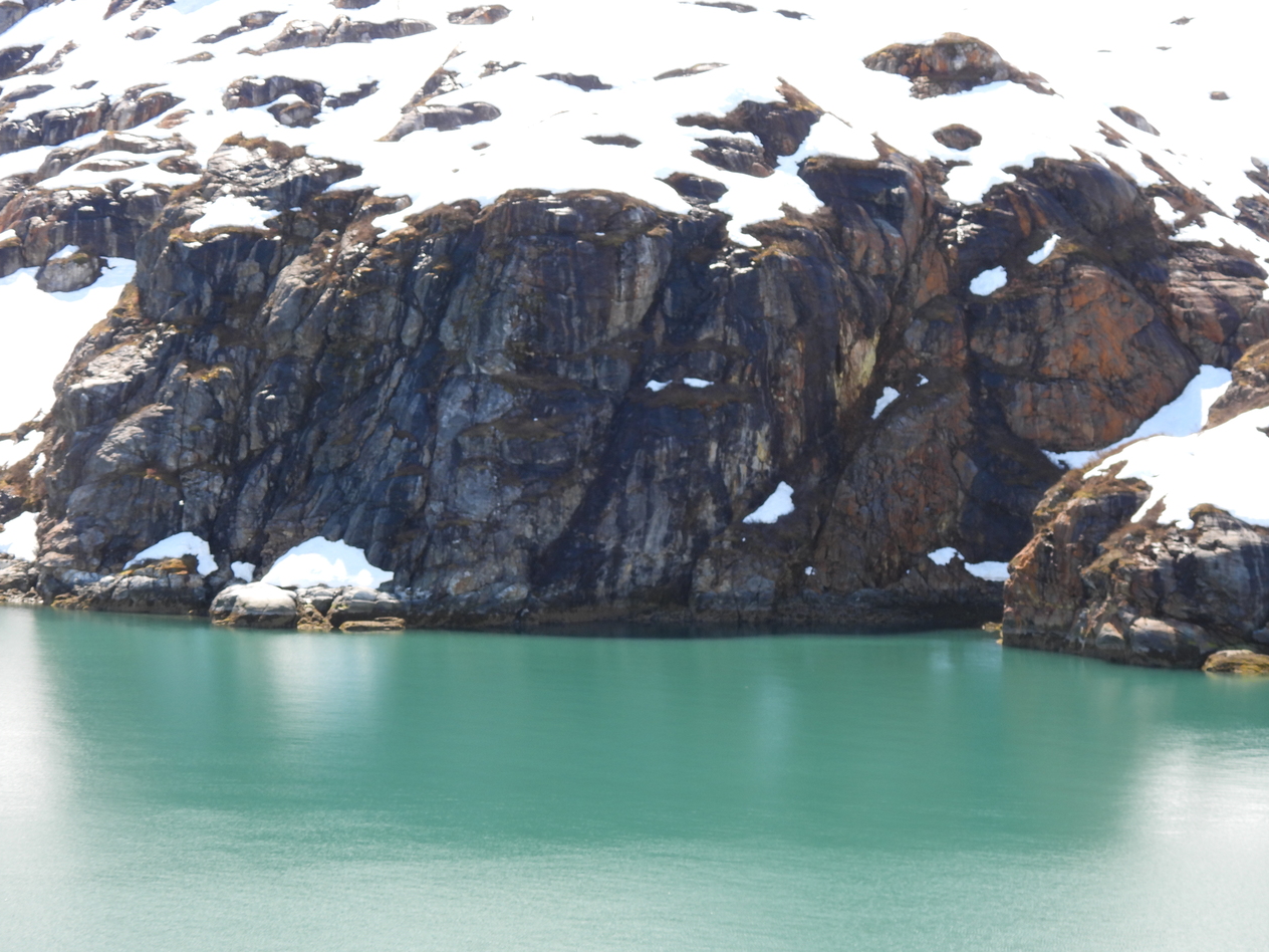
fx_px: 2969
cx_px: 627
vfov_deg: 18.2
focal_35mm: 81
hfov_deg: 24.1
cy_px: 472
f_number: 3.5
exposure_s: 1/400
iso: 100
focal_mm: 14.3
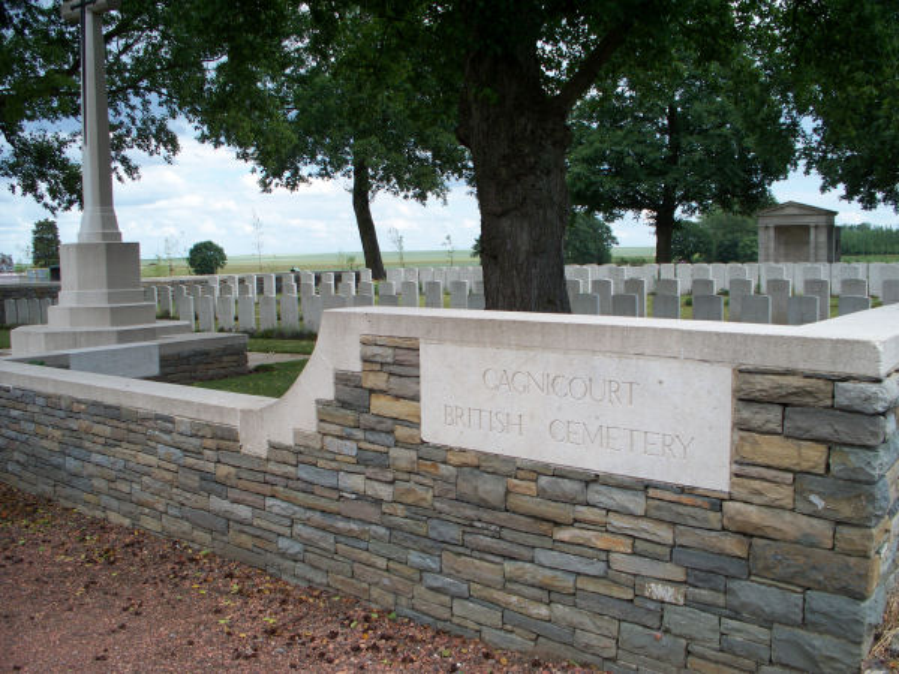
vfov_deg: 39.7
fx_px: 935
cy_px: 337
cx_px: 450
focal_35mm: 36
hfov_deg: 51.4
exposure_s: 1/640
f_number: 2.8
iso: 64
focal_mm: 7.54
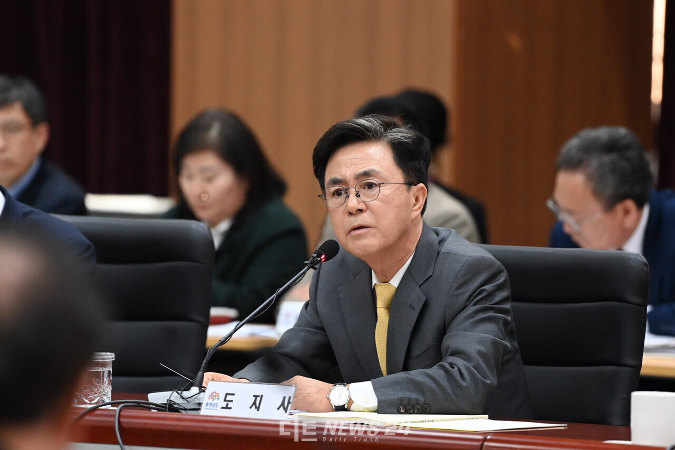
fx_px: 6936
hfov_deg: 5.6
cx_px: 338
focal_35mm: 370
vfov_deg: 3.7
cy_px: 225
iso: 6400
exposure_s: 1/200
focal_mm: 370
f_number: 5.6
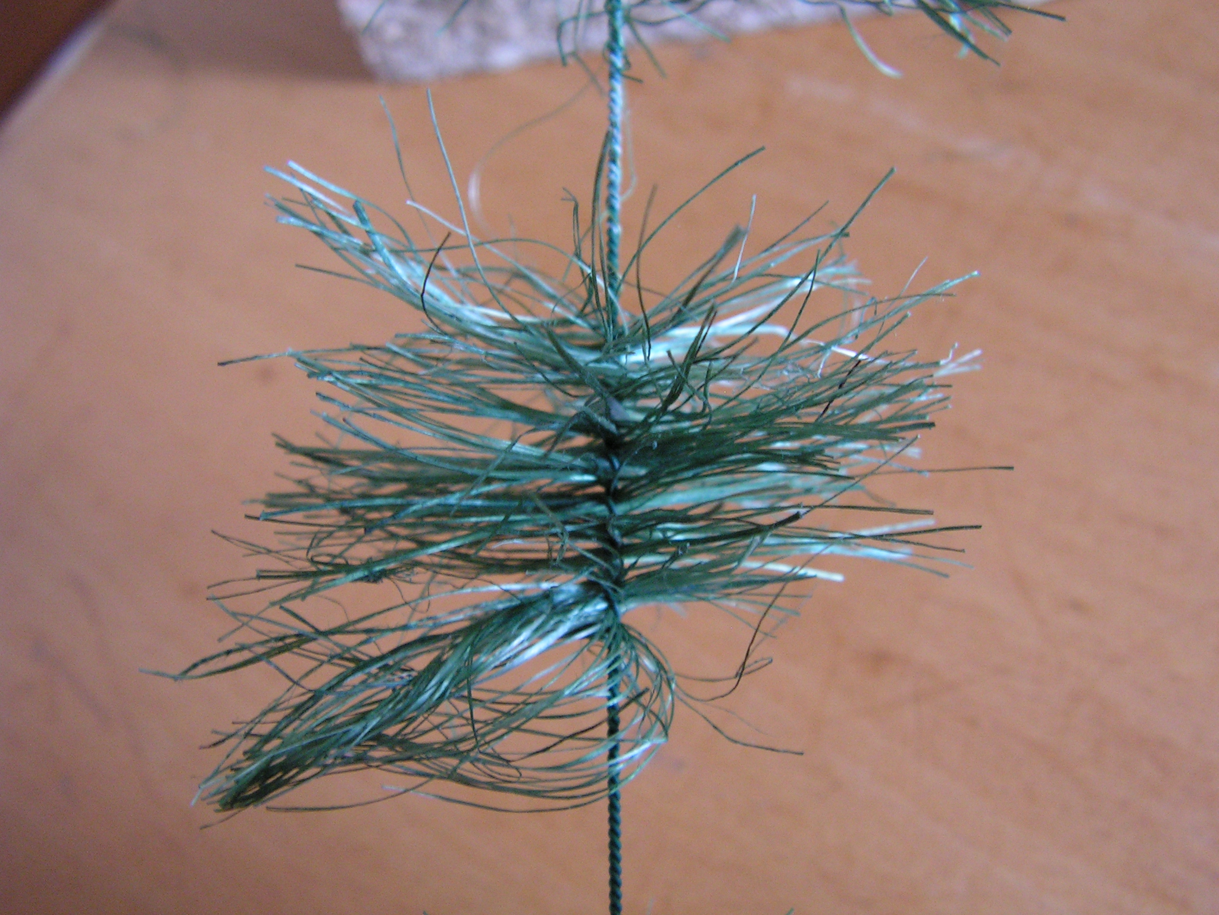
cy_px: 458
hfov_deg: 51.4
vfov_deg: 39.7
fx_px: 1268
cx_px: 610
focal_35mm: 36
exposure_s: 1/25
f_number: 3.2
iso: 200
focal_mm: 6
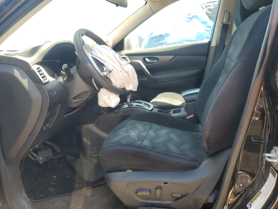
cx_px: 139
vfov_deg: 53.1
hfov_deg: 67.3
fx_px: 209
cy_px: 104
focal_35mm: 26
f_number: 1.5
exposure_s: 1/189
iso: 50
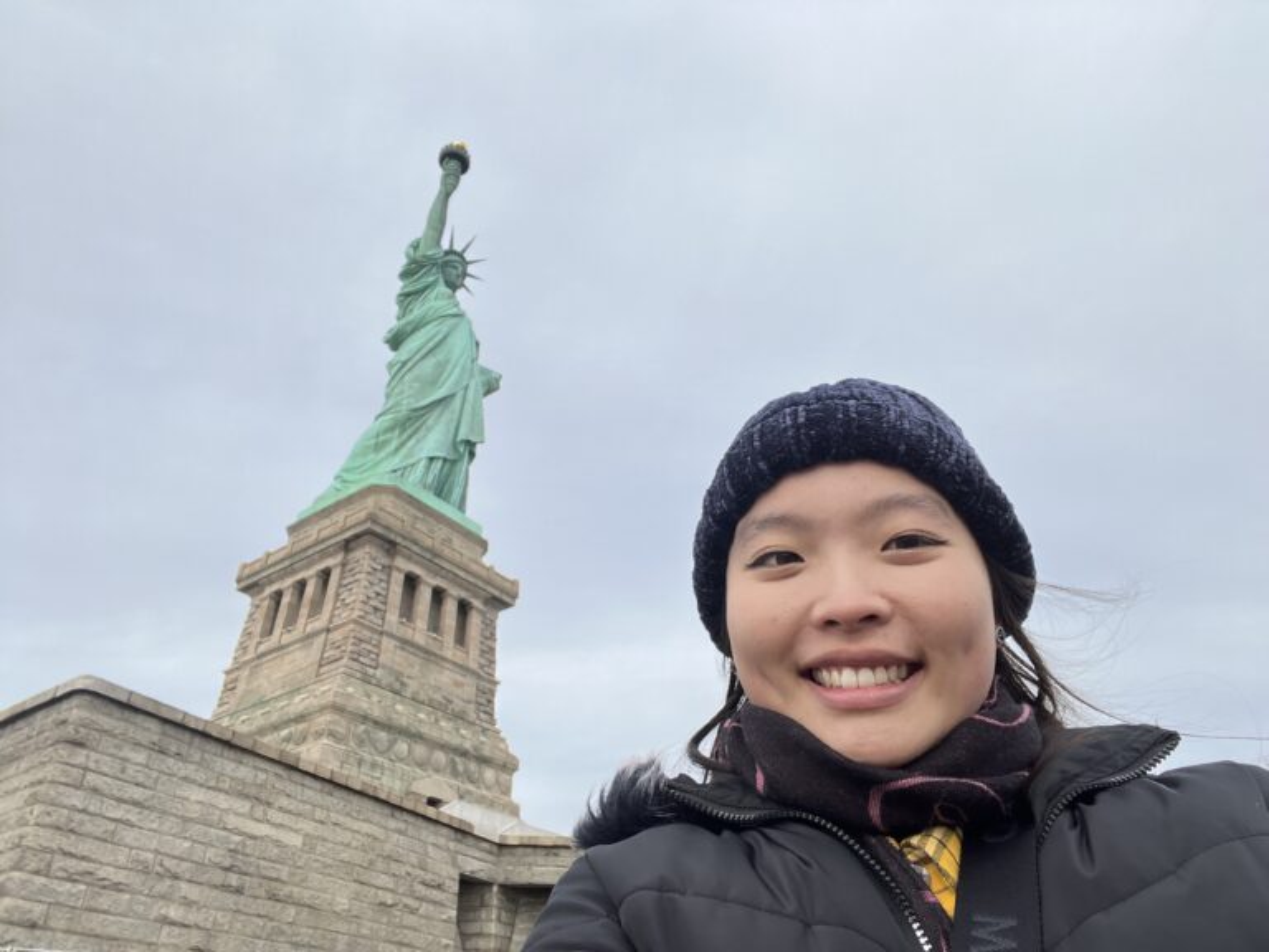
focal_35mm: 23
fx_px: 843
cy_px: 476
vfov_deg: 58.9
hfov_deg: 73.9
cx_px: 634
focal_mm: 2.71
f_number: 2.2
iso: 32
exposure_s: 1/594
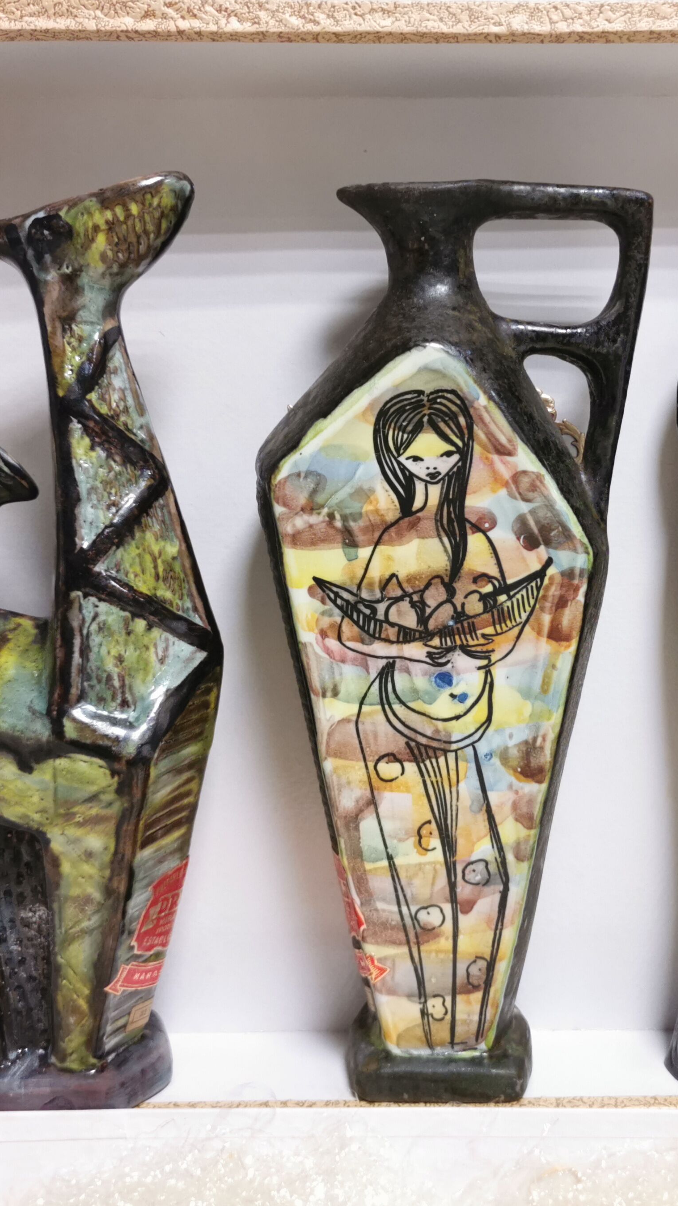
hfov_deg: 27.0
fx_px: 1407
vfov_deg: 46.4
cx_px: 412
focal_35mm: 44
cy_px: 608
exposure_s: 1/50
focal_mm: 5.58
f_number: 1.8
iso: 200
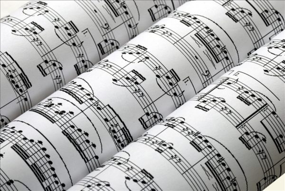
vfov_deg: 10.2
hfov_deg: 15.2
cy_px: 96
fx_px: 1070
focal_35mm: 135
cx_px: 142
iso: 100
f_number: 16
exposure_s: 1/4
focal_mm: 90
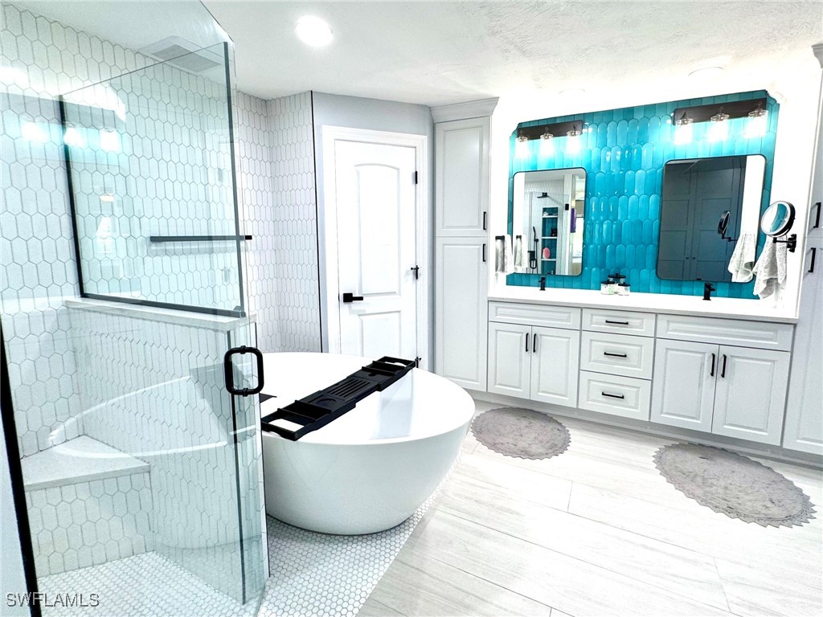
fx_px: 333
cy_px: 308
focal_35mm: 14
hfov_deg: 102.1
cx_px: 412
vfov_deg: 85.7
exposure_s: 1/120
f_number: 2.2
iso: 100
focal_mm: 2.22
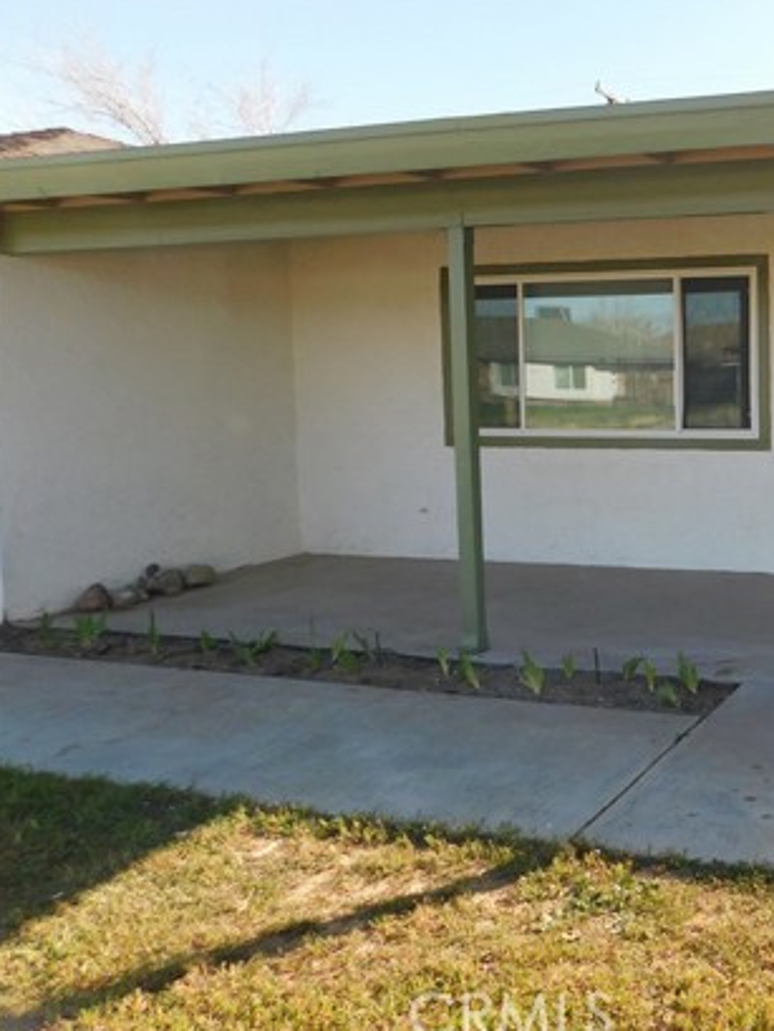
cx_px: 797
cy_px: 446
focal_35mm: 36
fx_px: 1073
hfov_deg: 35.4
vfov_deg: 51.2
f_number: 3
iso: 125
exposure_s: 1/640
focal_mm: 4
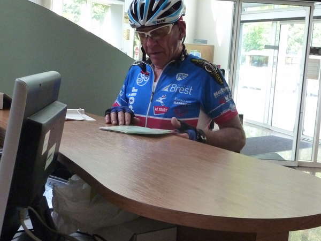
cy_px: 120
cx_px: 160
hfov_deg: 38.2
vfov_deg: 29.1
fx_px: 464
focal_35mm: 50
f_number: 3.5
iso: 800
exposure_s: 1/125
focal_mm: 5.7
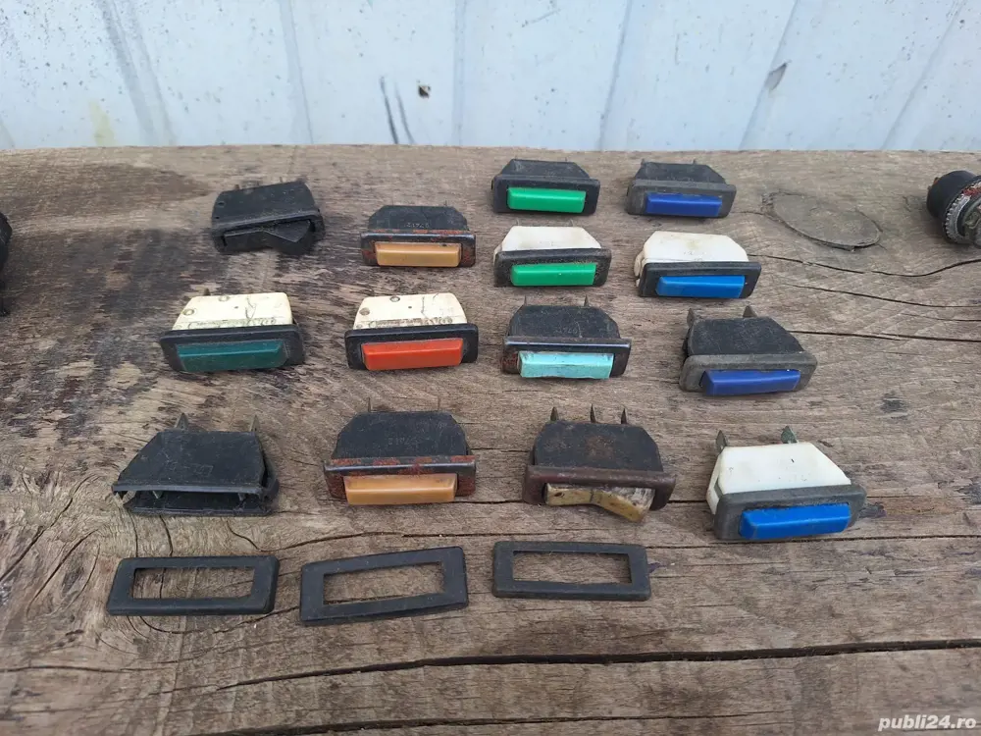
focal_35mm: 23
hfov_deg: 73.9
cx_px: 490
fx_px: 652
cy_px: 368
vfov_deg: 58.9
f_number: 1.8
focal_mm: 5.54
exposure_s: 1/350
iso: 40
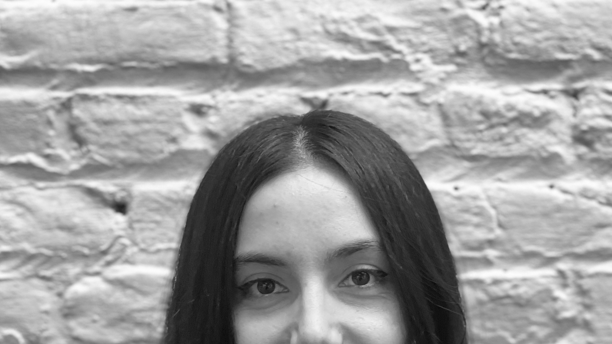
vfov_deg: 10.7
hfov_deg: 19.1
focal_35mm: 112
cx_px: 306
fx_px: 1818
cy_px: 339
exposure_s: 1/40
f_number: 2.8
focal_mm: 9
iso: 200
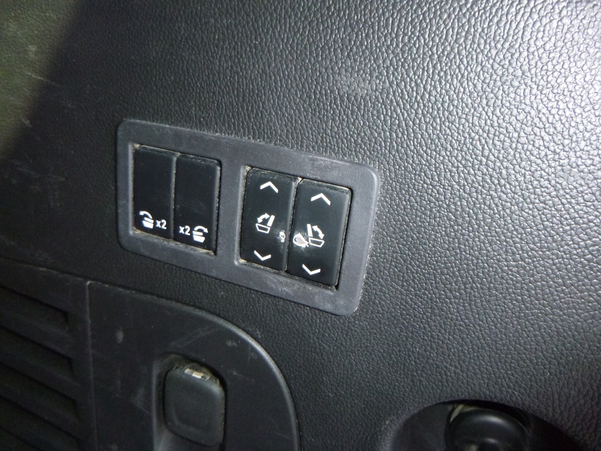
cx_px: 300
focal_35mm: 25
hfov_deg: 69.4
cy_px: 226
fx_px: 434
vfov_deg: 54.9
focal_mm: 4.5
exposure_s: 1/60
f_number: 3.9
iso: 400
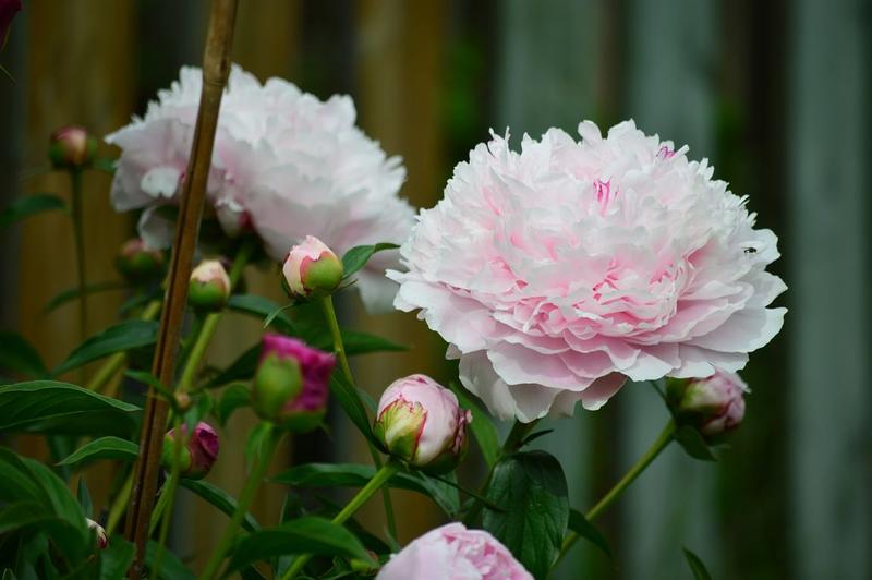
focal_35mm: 300
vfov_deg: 4.6
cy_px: 290
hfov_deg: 6.9
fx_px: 7261
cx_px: 436
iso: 100
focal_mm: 200
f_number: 5.6
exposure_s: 1/250
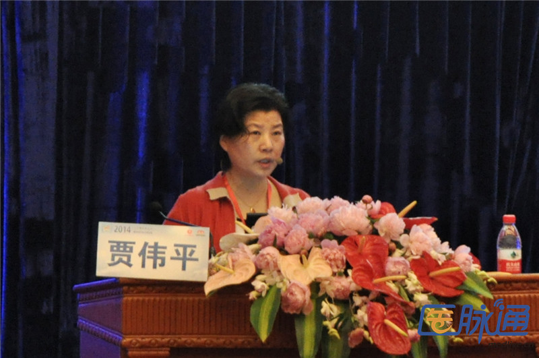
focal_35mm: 158
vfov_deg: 8.7
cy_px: 179
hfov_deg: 13.1
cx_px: 270
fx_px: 2355
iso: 1600
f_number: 5.6
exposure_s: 1/30
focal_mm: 105
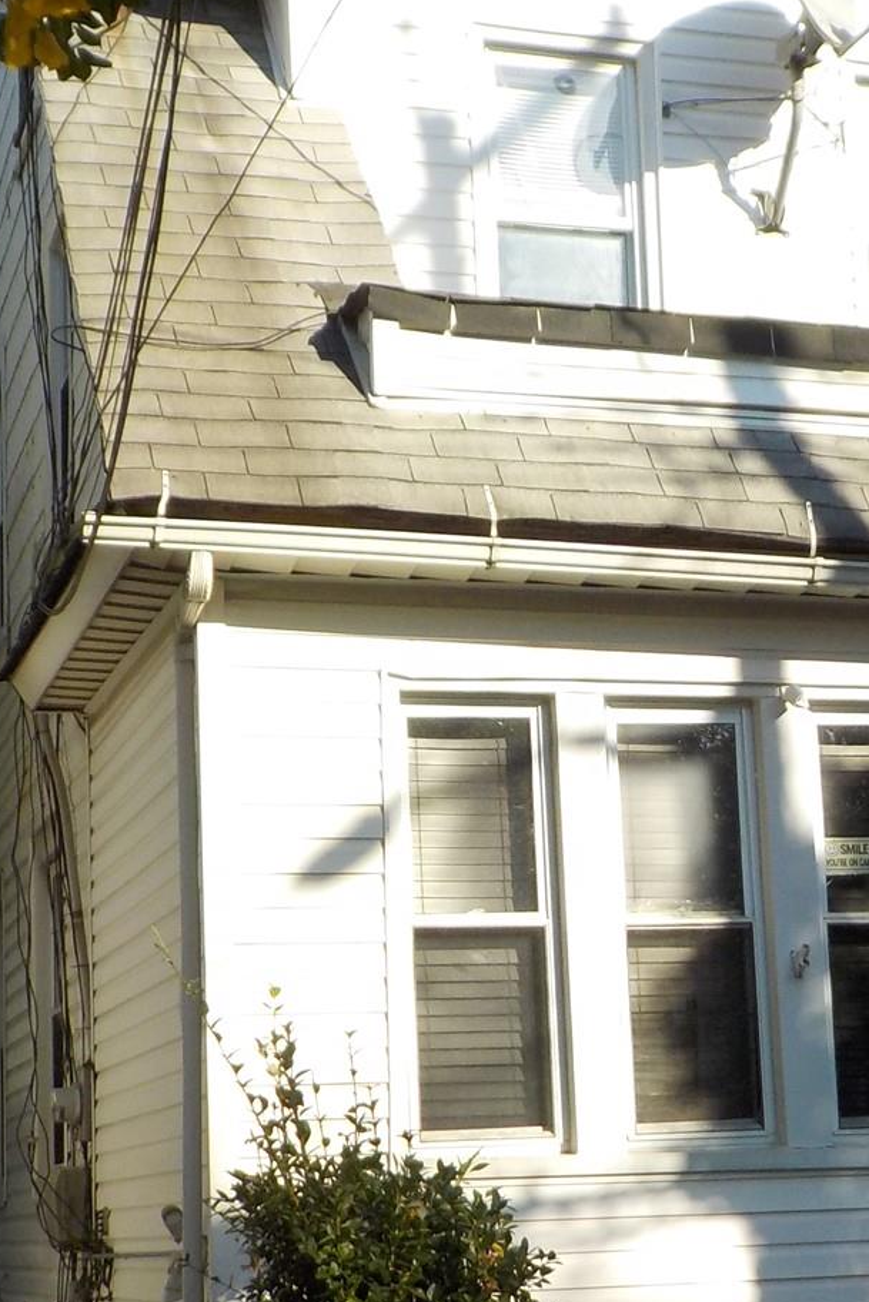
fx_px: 2533
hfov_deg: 19.4
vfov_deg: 28.8
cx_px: 595
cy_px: 763
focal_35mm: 70
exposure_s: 1/800
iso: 125
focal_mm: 4.1
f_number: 3.3
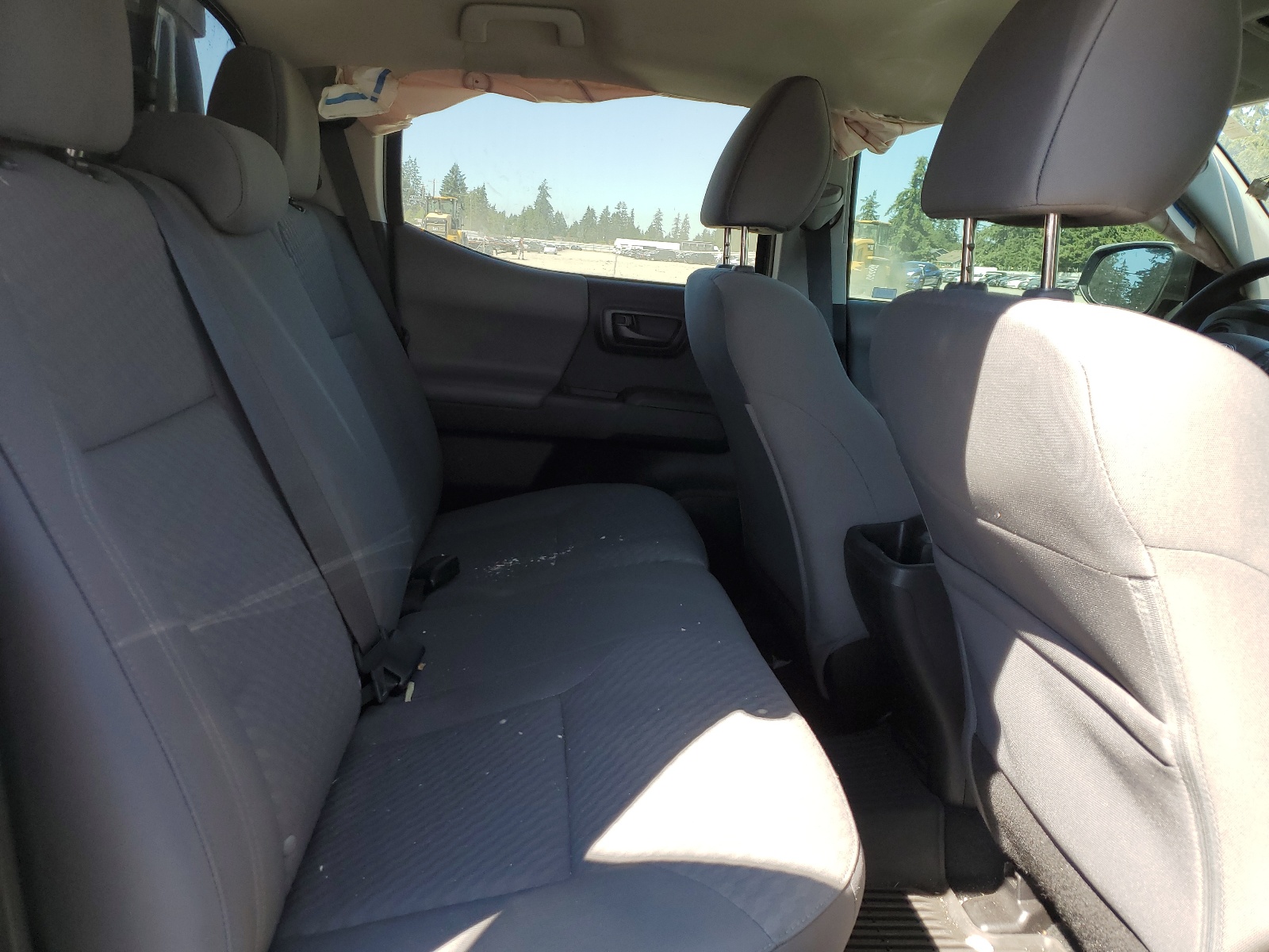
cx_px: 634
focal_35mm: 26
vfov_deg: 53.1
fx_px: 953
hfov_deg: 67.3
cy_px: 476
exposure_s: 1/357
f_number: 1.5
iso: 50
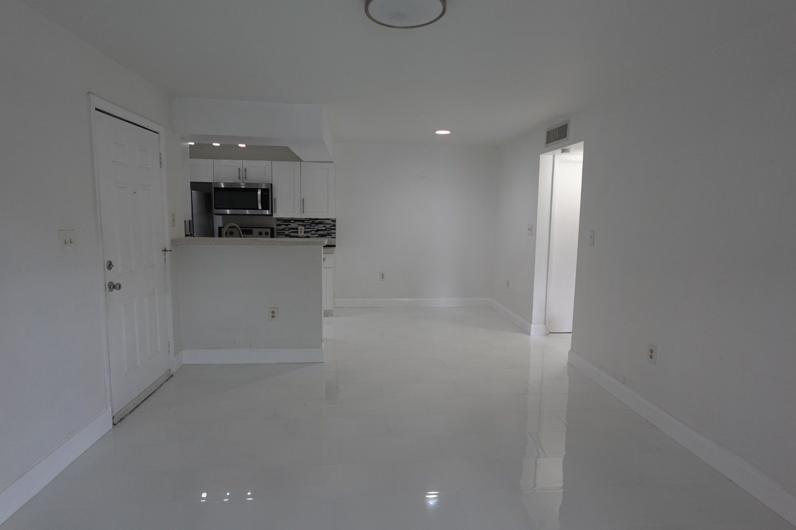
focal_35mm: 20
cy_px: 265
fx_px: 442
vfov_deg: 61.9
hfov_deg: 84.0
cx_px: 398
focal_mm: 7.6
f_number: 2
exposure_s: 1/100
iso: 125
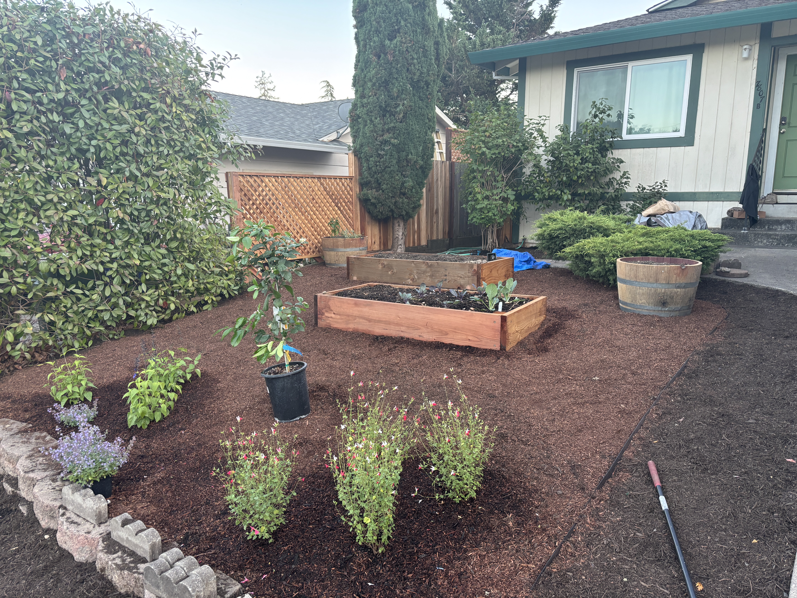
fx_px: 599
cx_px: 398
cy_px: 299
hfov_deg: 67.3
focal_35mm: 26
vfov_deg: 53.1
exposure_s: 1/121
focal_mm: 5.96
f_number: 1.6
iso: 125
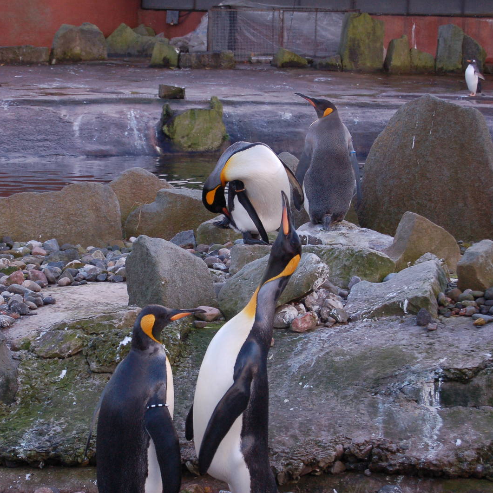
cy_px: 247
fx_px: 1702
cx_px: 157
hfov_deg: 16.4
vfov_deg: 16.5
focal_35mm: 106
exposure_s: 1/125
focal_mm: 55
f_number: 5.6
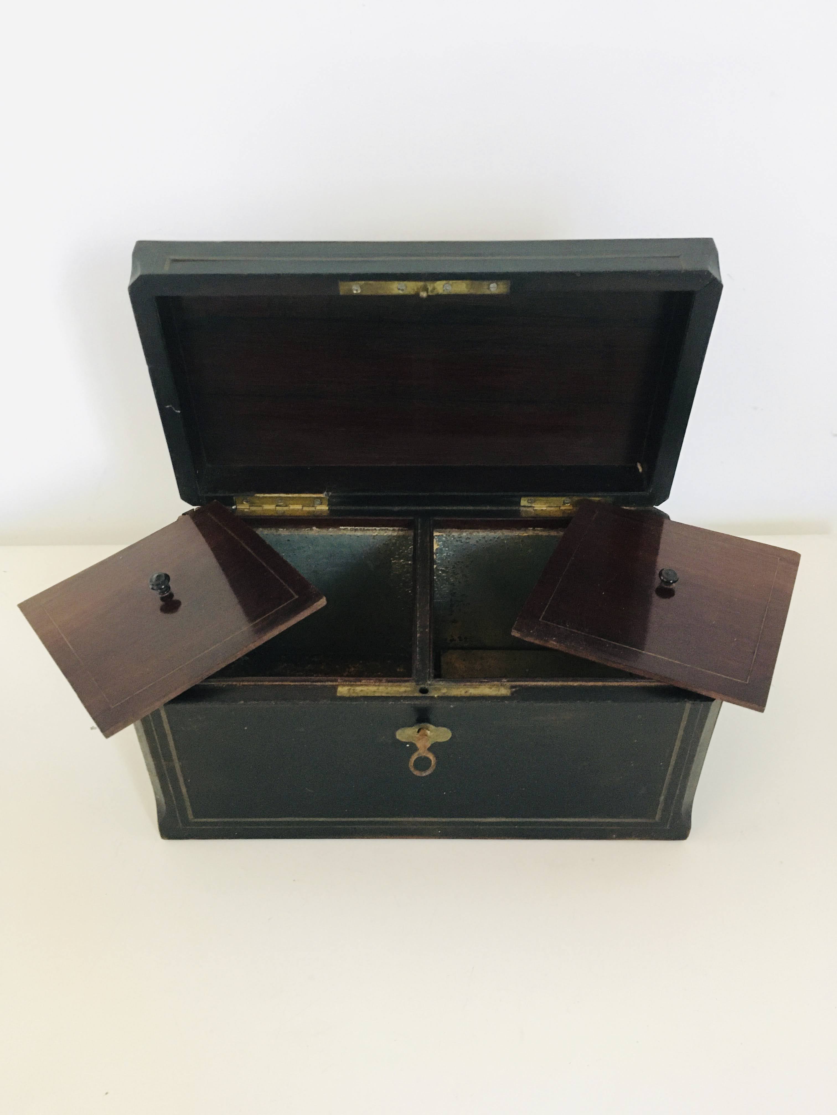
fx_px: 935
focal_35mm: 29
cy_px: 558
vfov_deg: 61.7
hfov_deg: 48.2
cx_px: 418
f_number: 2.2
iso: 200
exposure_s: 1/17
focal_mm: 4.15
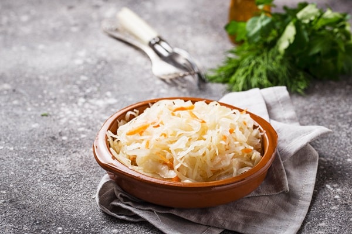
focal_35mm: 105
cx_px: 176
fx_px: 1027
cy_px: 117
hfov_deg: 19.5
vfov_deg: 13.0
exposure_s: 1/125
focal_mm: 105
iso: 100
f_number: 10
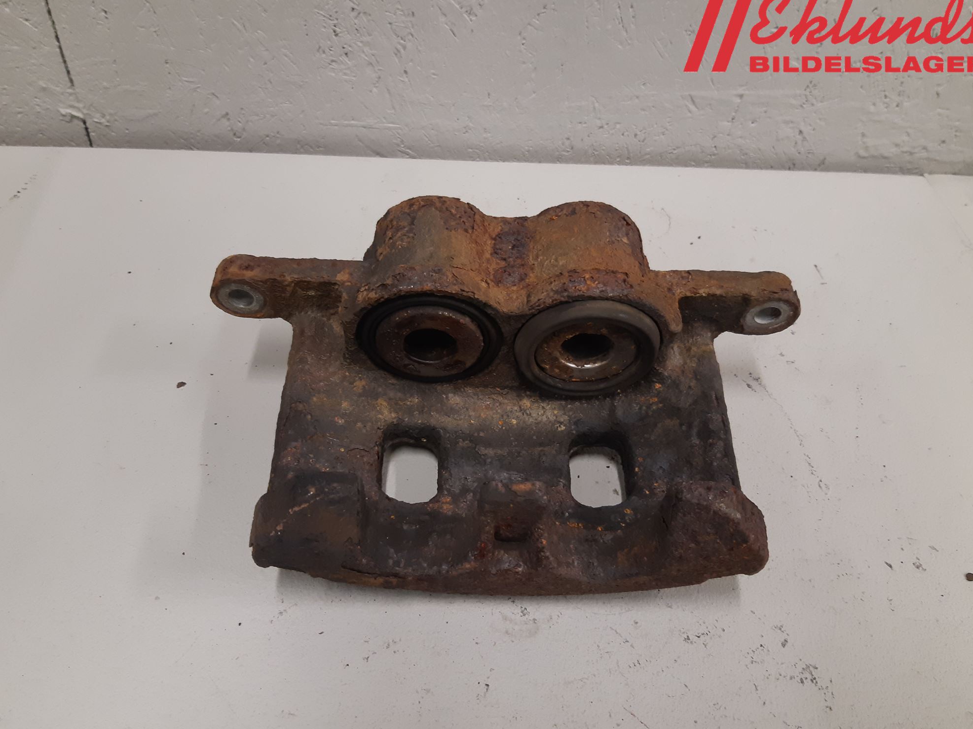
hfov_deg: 65.3
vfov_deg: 51.4
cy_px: 367
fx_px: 759
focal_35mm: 27
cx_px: 481
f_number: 1.7
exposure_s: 1/50
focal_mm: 3.93
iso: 160
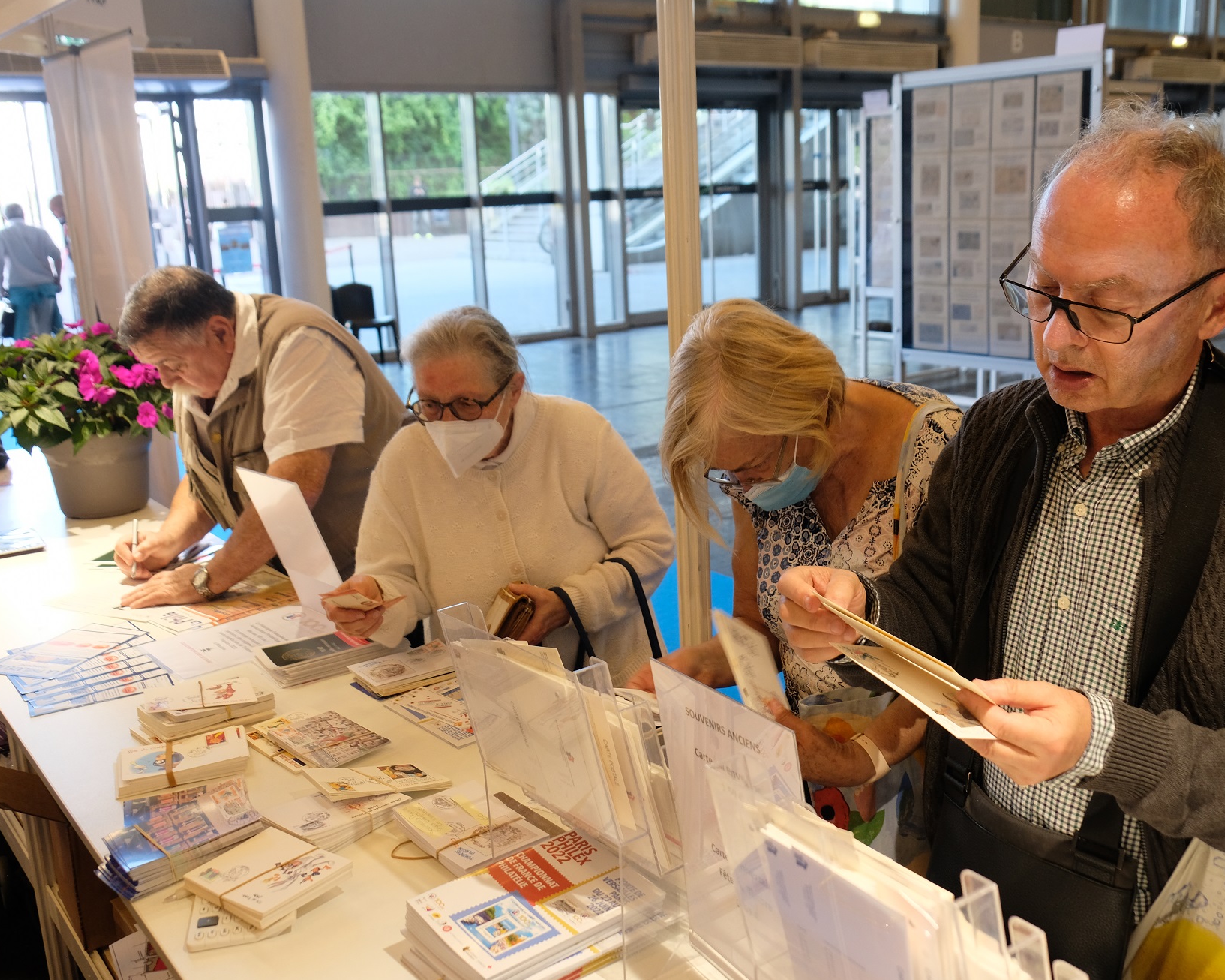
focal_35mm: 33
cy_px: 488
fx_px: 1196
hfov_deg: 54.2
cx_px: 649
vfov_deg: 44.5
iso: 800
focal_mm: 19.5
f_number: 3.6
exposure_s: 1/56
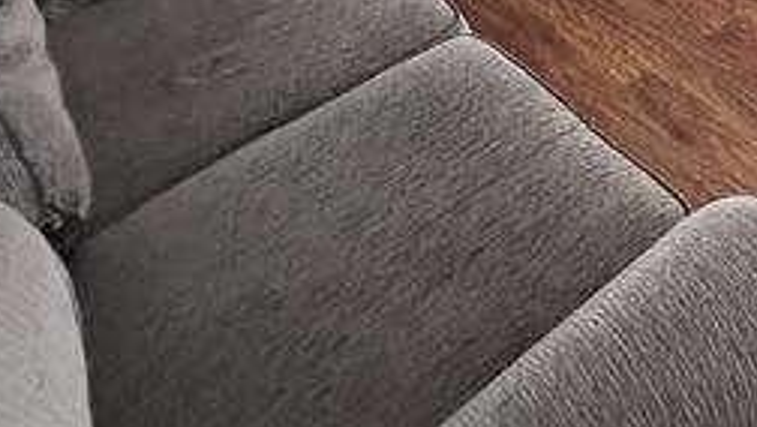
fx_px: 783
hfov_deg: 41.5
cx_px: 825
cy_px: -289
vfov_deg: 22.2
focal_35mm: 39
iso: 1250
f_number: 2.2
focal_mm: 2.22
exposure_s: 1/55
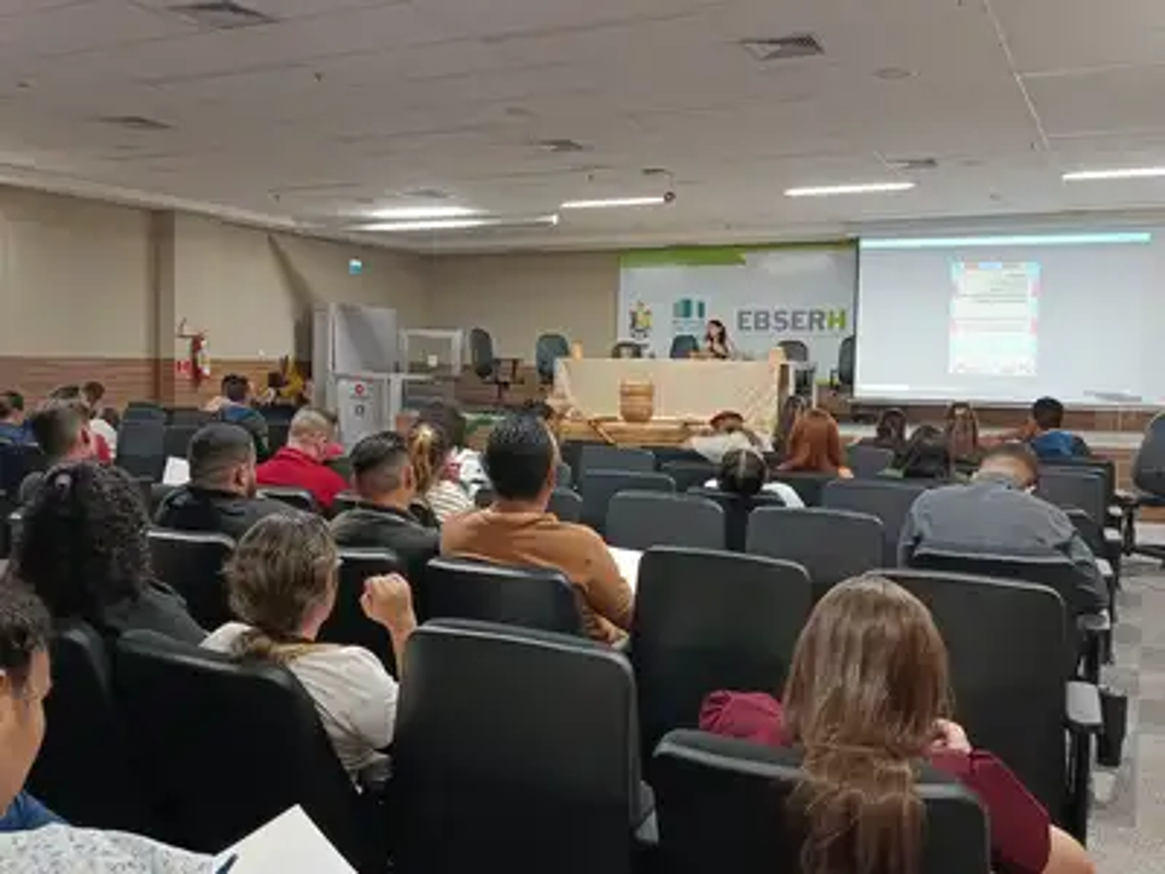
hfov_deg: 56.8
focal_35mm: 32
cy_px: 437
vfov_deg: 44.2
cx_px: 582
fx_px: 1077
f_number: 1.7
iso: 1241
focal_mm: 5.24
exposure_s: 1/40
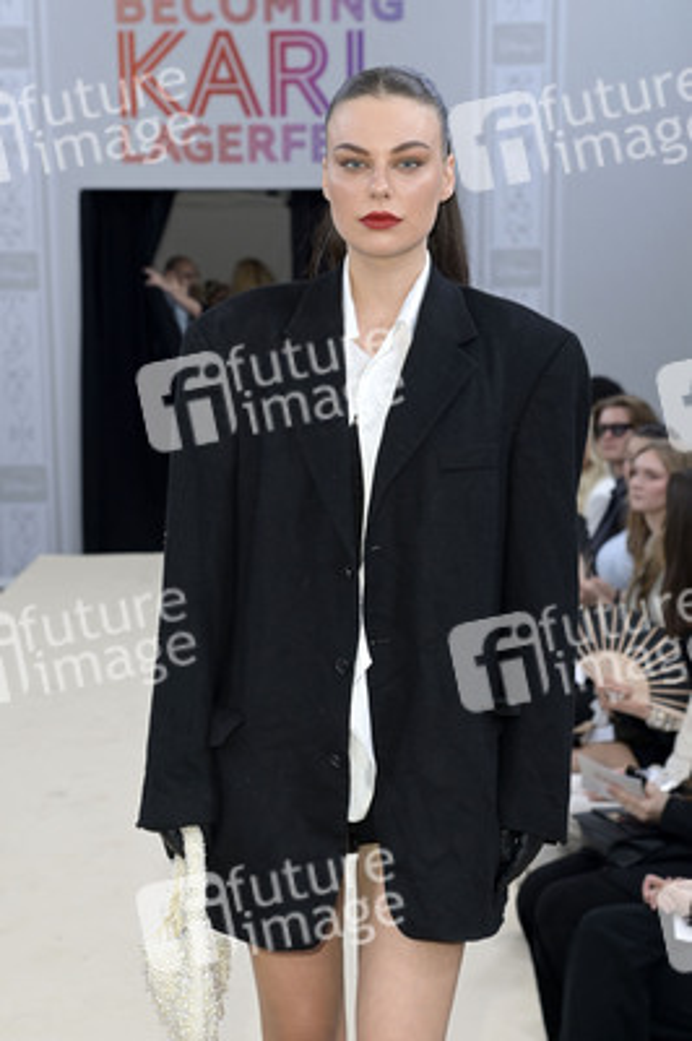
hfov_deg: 19.4
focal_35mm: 70
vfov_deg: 28.9
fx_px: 2022
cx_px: 346
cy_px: 520
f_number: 5.6
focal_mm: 70
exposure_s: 1/250
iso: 640
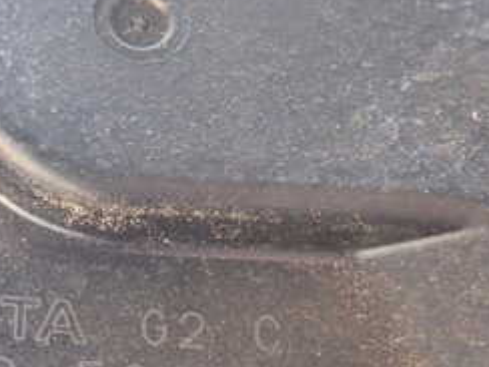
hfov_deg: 18.7
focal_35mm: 101
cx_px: -40
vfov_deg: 14.3
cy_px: 419
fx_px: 1427
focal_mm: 7.31
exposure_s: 1/40
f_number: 2.8
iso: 250
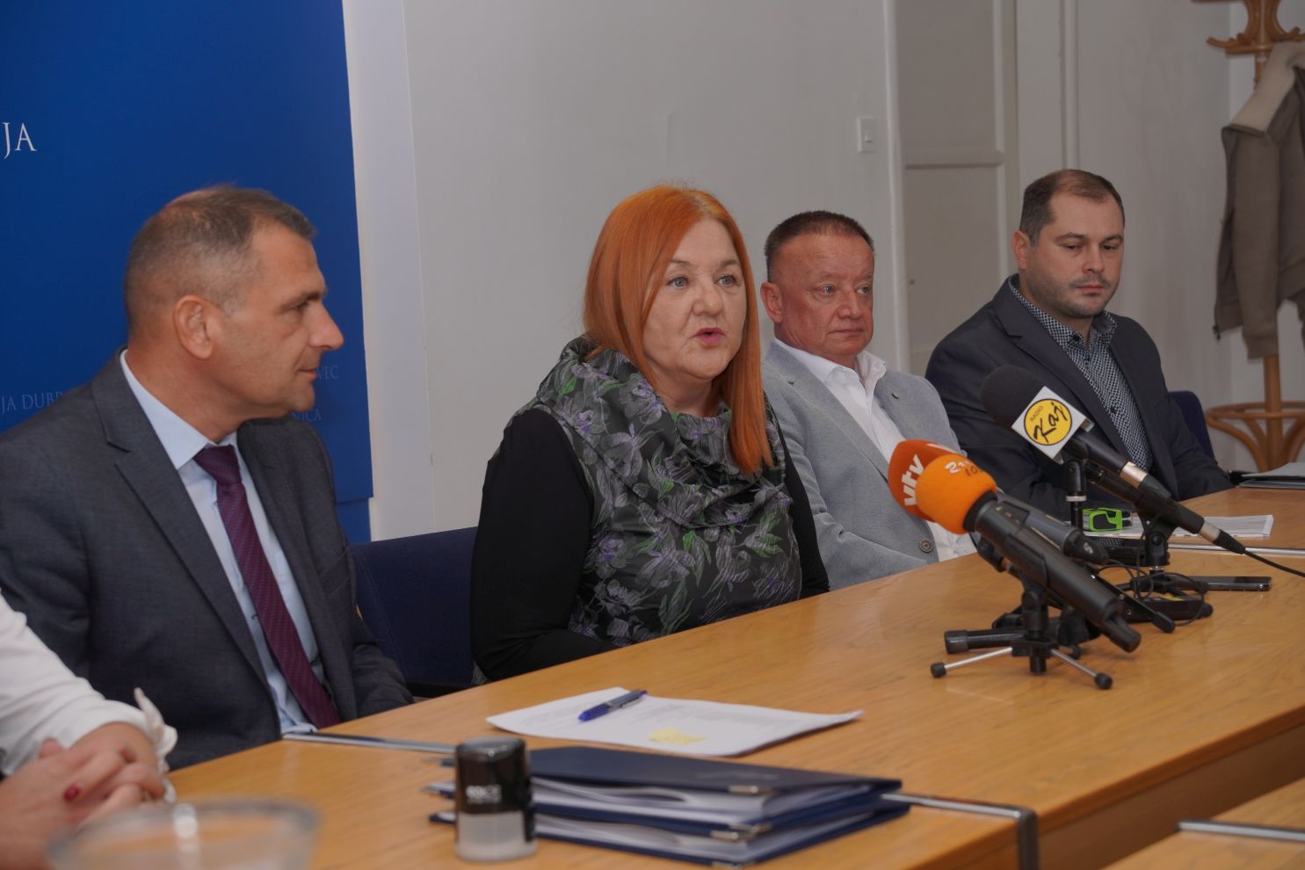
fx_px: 2719
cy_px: 435
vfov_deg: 18.2
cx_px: 652
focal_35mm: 75
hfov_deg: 27.0
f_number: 4.5
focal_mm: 50
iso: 250
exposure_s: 1/320
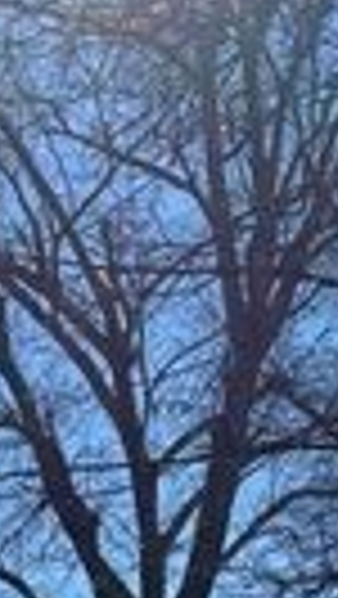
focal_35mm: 131
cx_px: -239
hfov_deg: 8.9
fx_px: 2083
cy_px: 1045
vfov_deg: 14.6
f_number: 1.78
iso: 80
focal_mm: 6.76
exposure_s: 1/4049
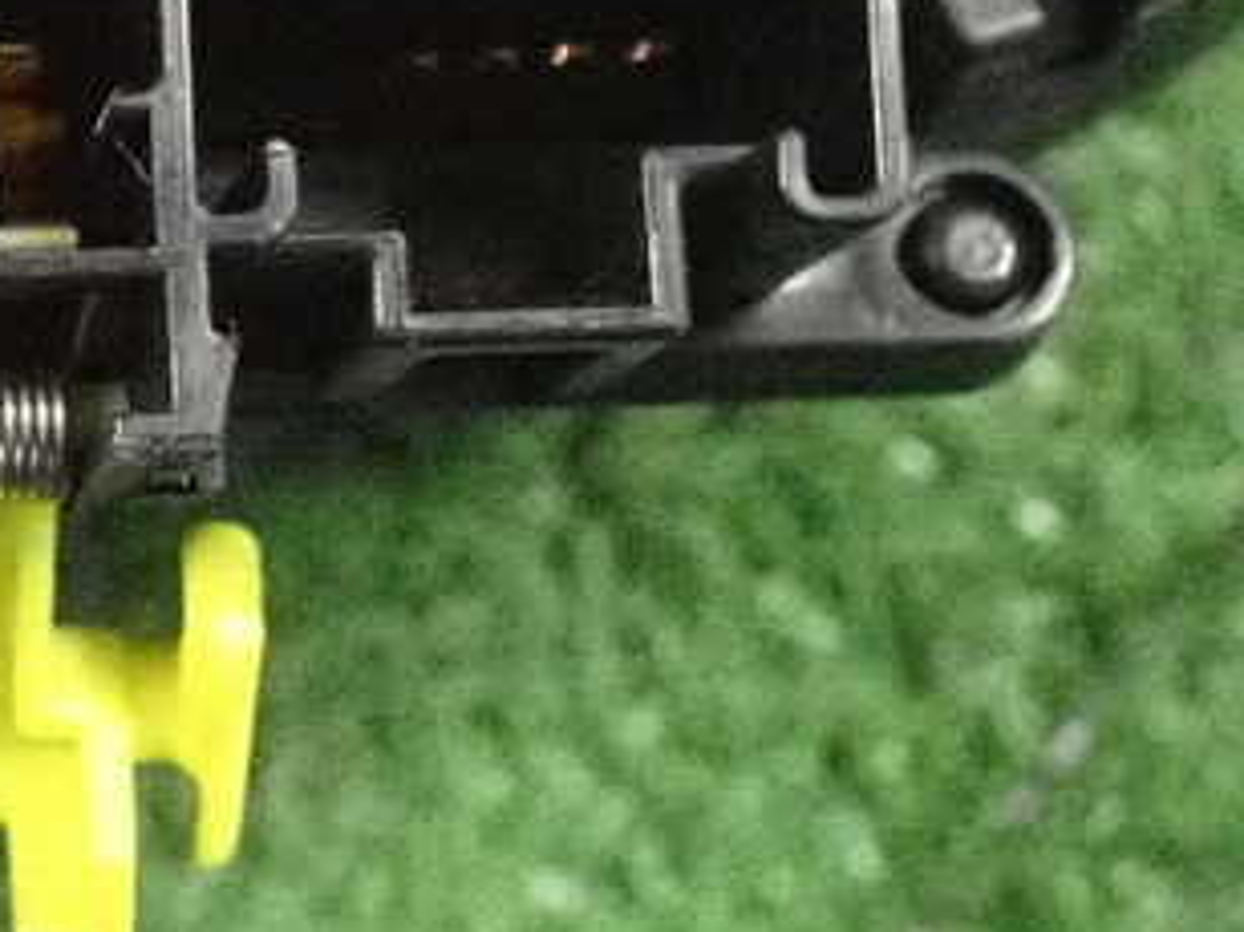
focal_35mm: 131
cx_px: 195
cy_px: 308
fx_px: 4706
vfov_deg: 11.3
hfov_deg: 14.9
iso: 12800
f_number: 3.8
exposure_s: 1/100
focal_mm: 11.88
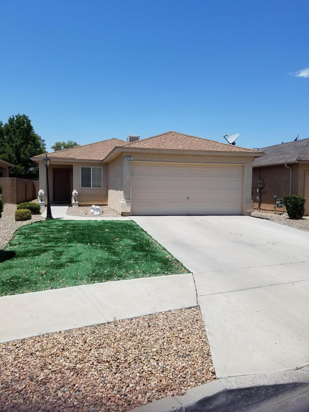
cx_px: 154
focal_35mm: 26
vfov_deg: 67.3
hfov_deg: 53.1
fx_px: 309
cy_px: 206
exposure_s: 1/3920
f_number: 1.7
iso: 50
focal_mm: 4.2
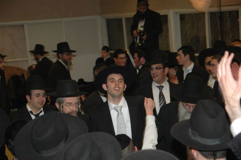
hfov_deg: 17.5
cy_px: 80
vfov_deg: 11.7
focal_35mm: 117
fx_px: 783
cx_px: 120
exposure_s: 1/60
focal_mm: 78
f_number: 5.6
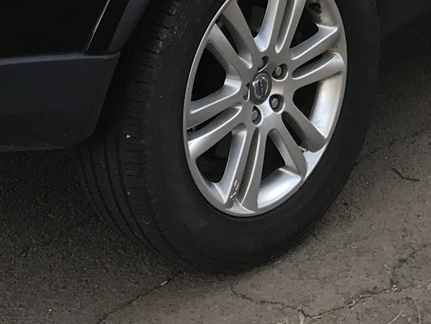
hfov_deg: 16.3
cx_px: 253
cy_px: -326
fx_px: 1507
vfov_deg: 11.1
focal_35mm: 121
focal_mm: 3.99
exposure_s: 1/120
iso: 32
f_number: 1.8
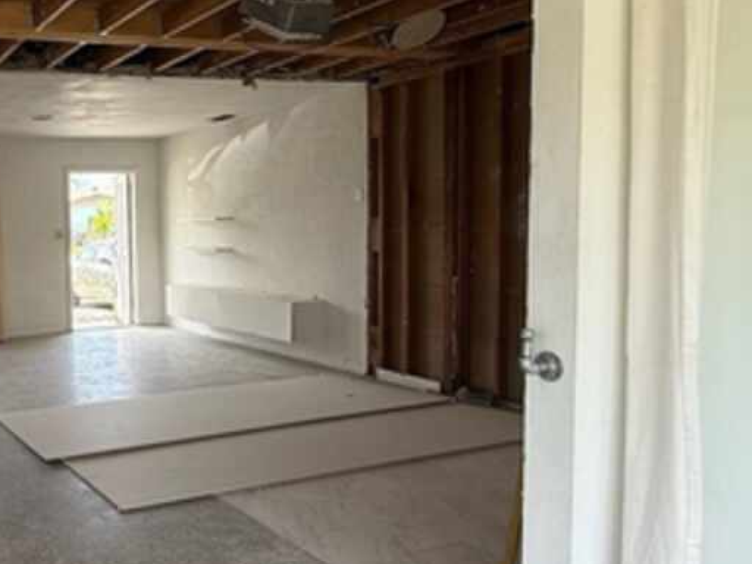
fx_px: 760
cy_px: 279
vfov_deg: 40.7
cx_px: 70
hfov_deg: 47.2
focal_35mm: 35
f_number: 2.2
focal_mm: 2.22
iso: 64
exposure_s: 1/121
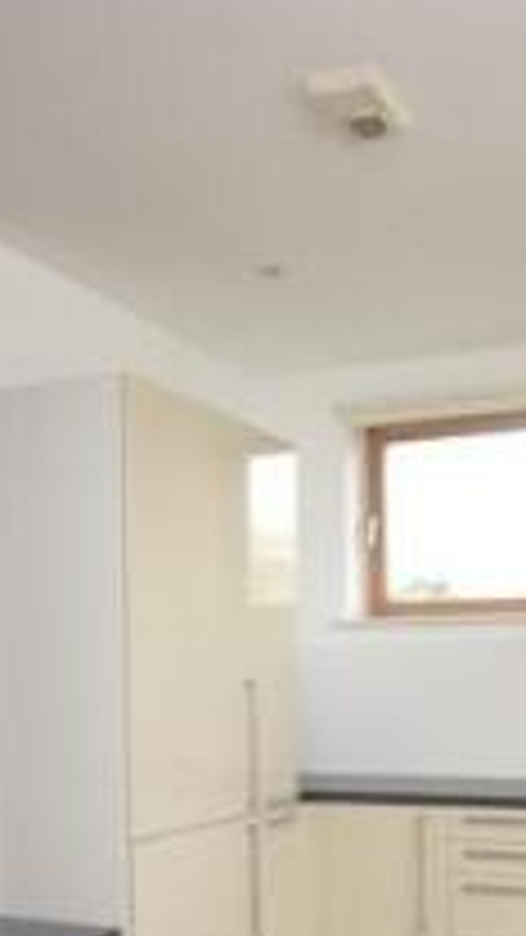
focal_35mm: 36
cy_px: 709
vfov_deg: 52.7
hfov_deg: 31.1
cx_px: 486
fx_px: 893
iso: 160
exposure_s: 1/200
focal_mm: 10
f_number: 4
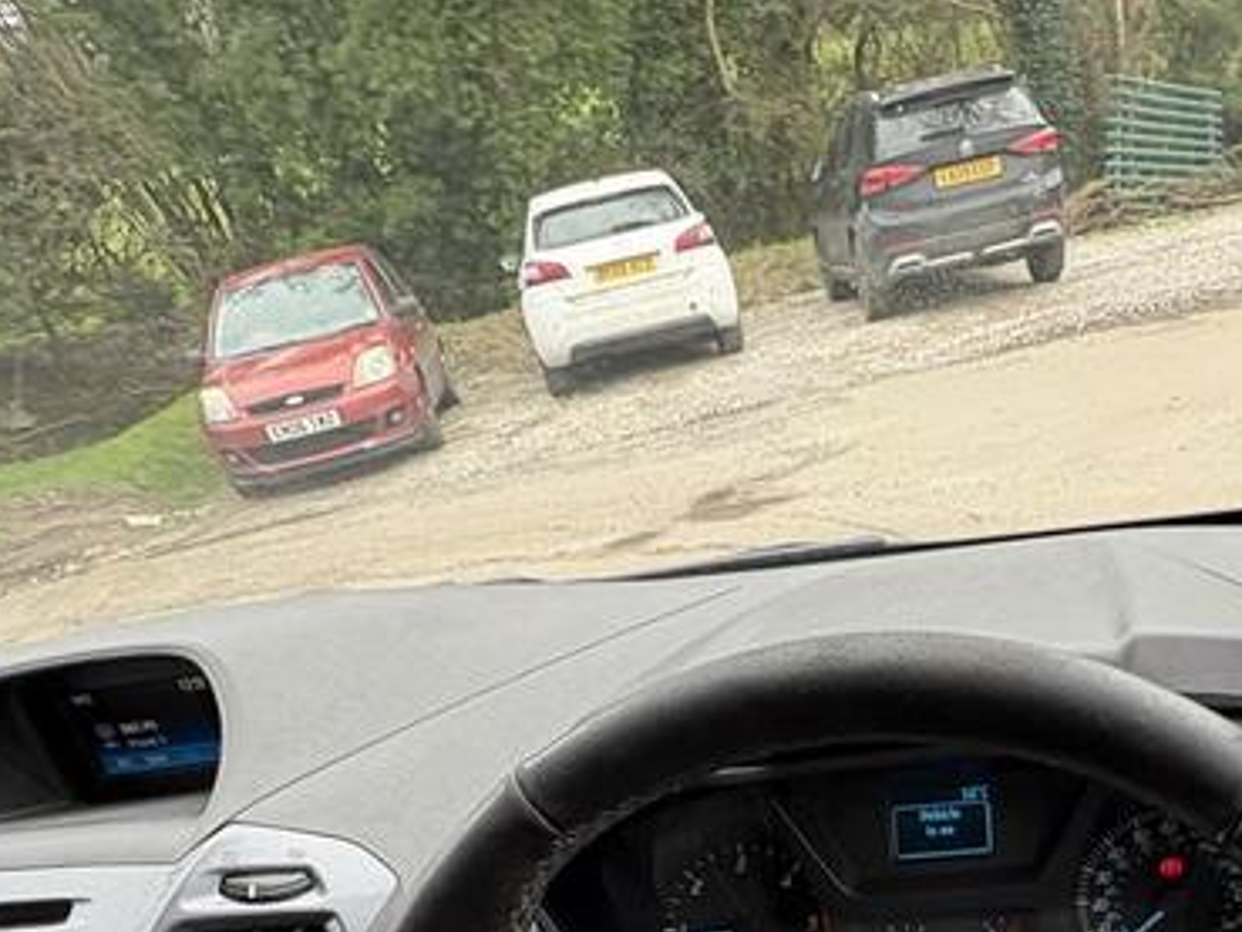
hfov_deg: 52.4
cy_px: 1016
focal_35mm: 34
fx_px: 1220
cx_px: 872
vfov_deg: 35.8
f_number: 2.2
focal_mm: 2.22
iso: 80
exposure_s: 1/99
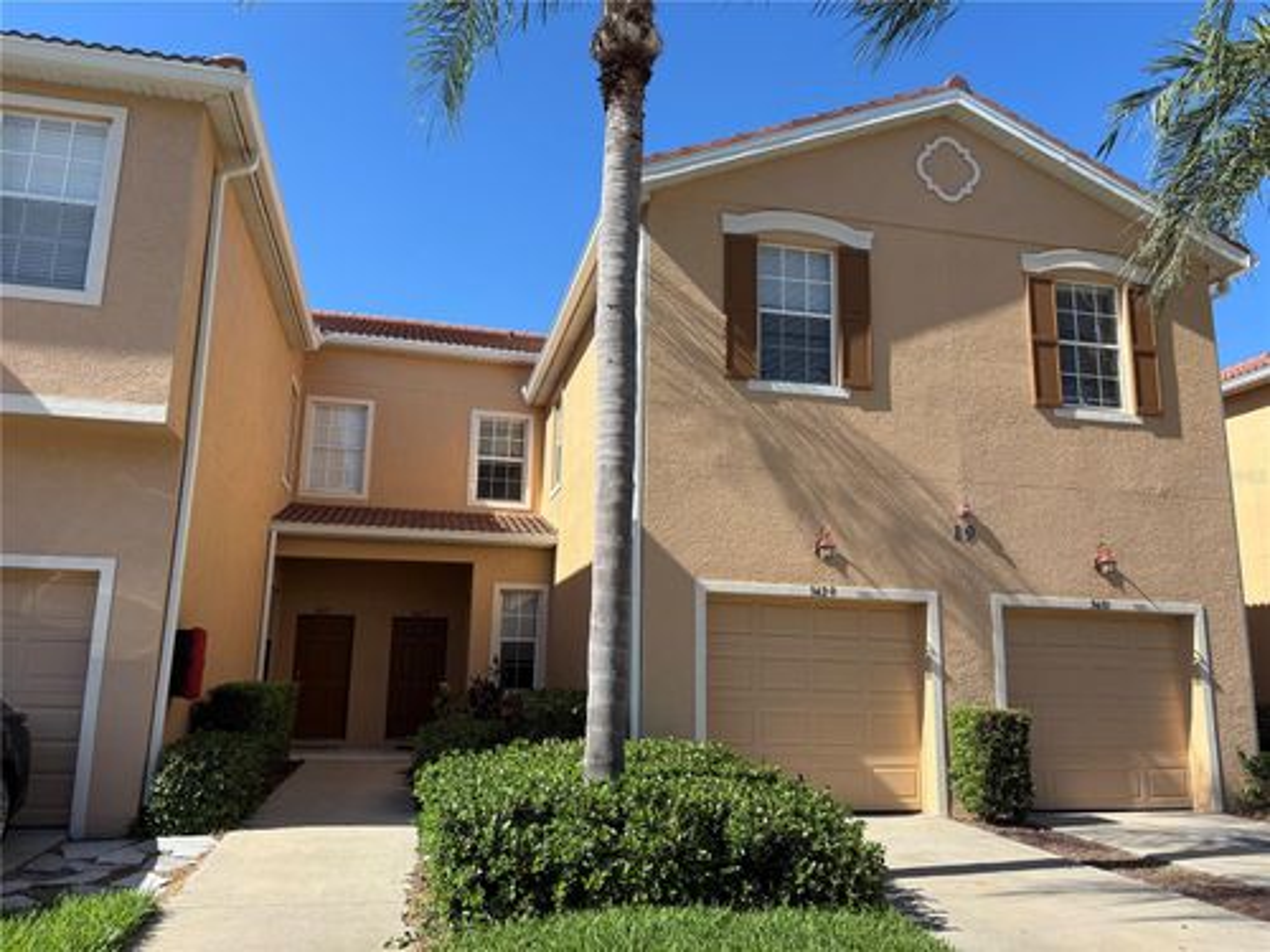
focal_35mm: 26
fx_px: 954
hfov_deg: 67.3
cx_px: 635
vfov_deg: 53.1
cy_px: 476
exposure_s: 1/2242
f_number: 1.6
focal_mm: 5.96
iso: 50
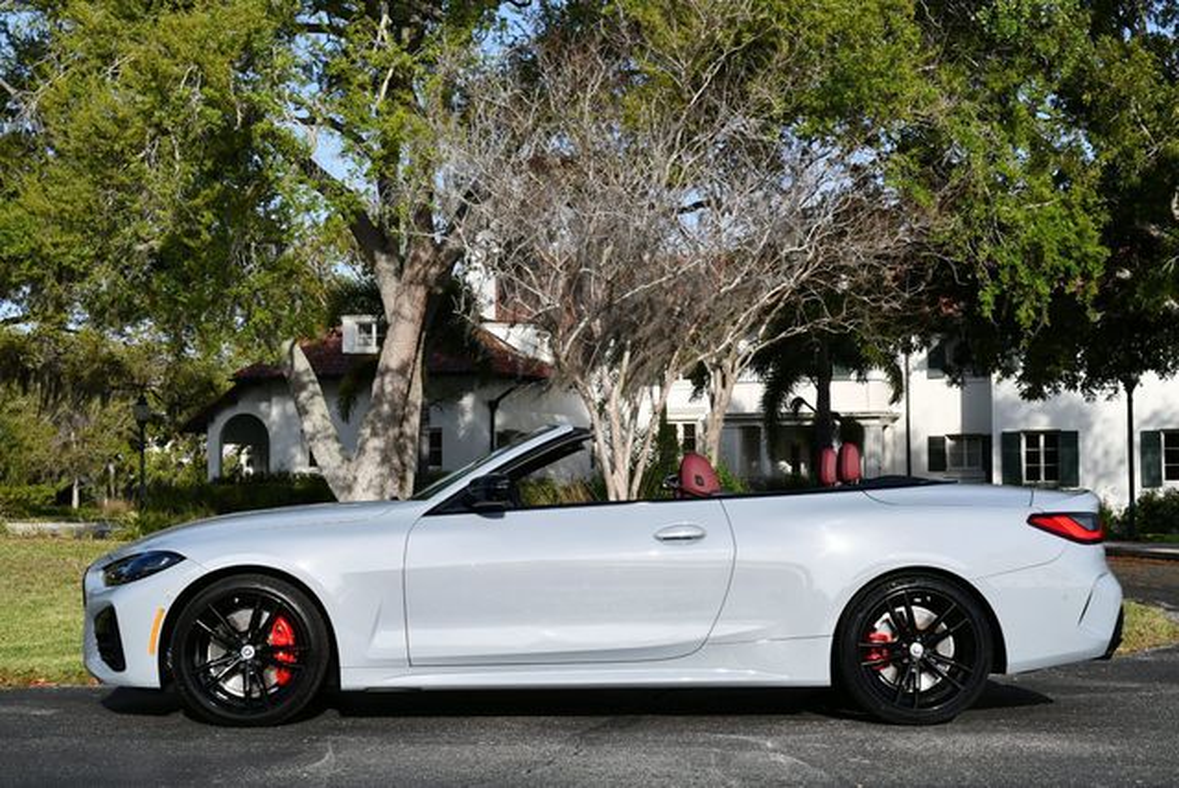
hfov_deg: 35.6
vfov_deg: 24.2
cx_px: 590
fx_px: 1836
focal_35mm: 56
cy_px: 394
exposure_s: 1/250
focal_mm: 28
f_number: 8
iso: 100
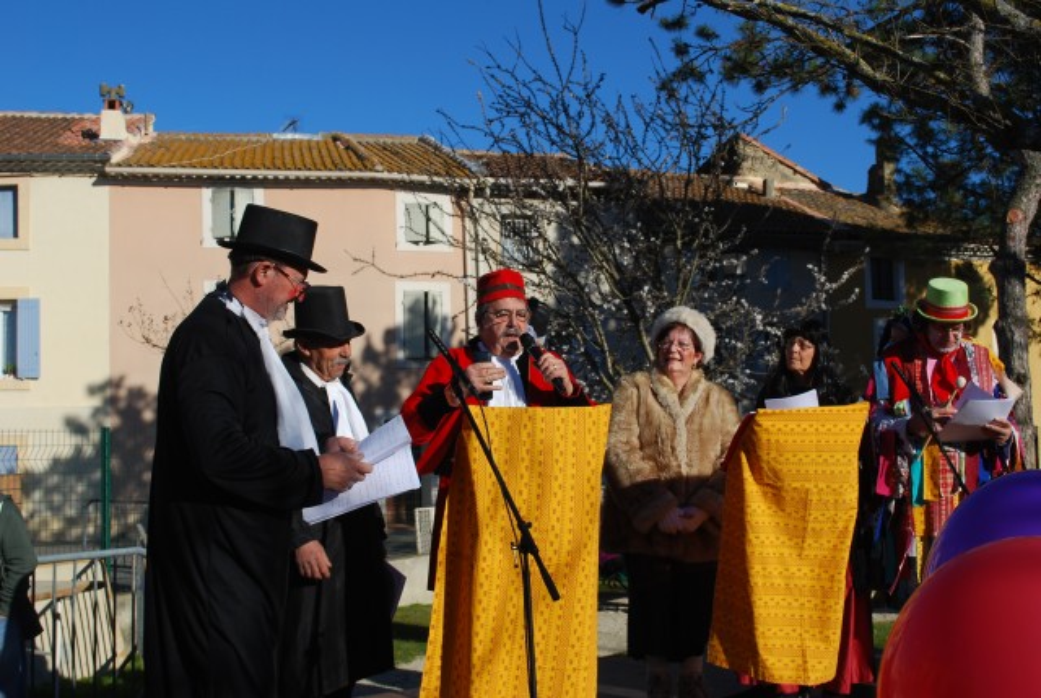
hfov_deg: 43.5
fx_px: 1303
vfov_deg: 30.0
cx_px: 520
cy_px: 349
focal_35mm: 45
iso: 100
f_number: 9
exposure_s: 1/320
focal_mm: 30
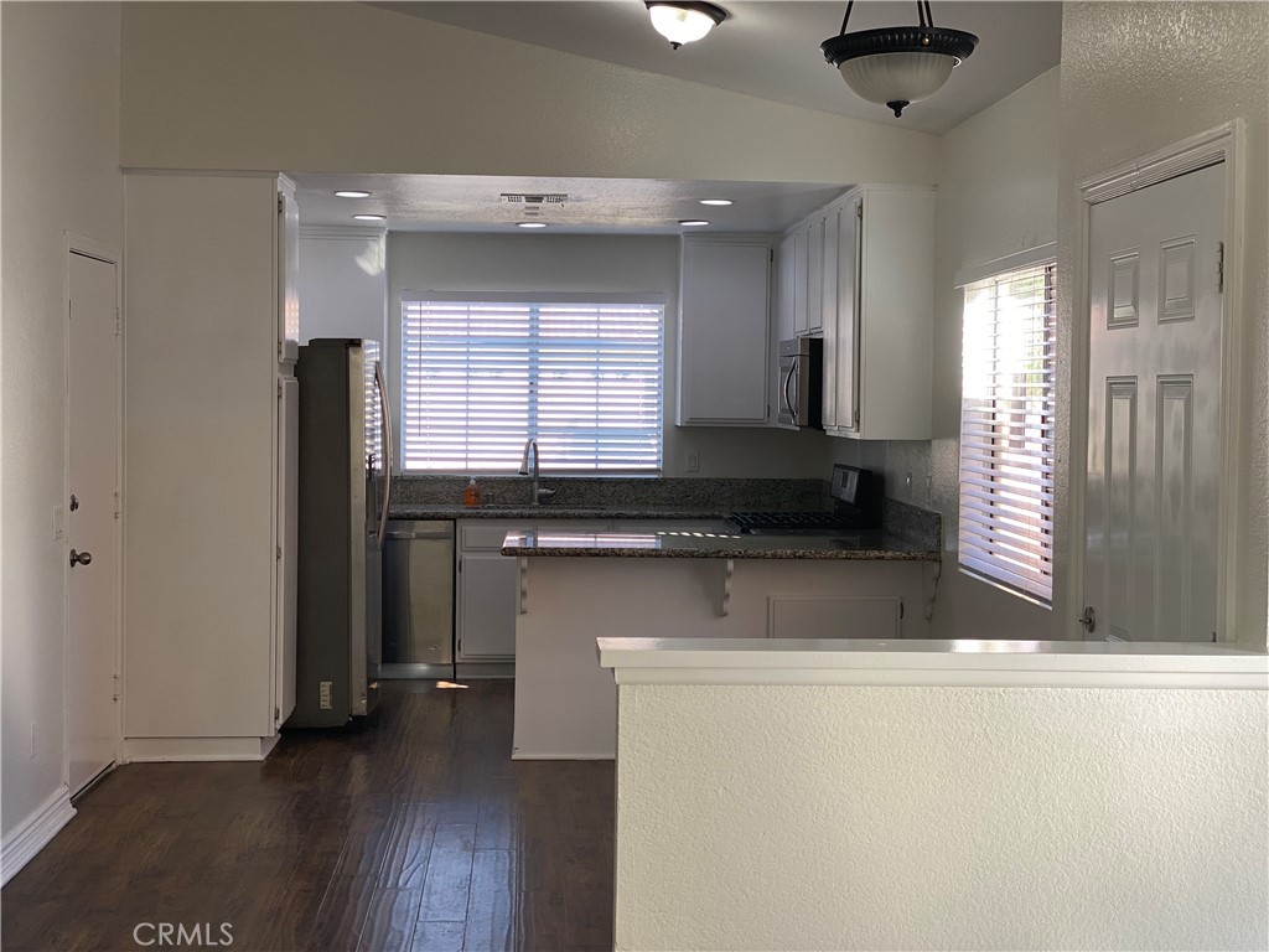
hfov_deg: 36.8
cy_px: 476
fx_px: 1906
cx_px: 634
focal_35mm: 52
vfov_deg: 28.0
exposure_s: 1/120
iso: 32
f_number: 2
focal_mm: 6
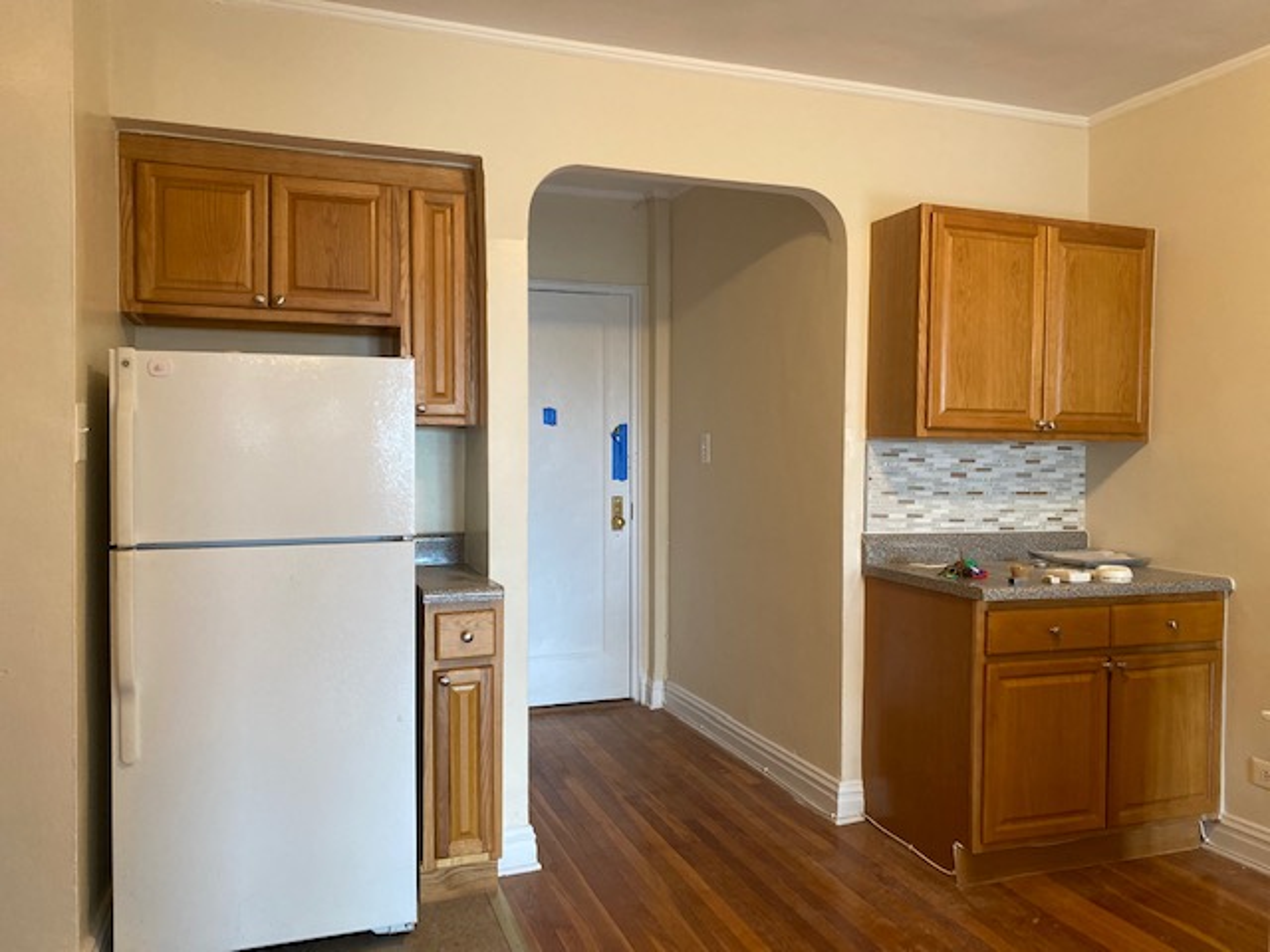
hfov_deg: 67.3
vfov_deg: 53.1
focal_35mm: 26
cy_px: 476
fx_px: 954
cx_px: 635
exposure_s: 1/60
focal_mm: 4.25
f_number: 1.8
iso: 250
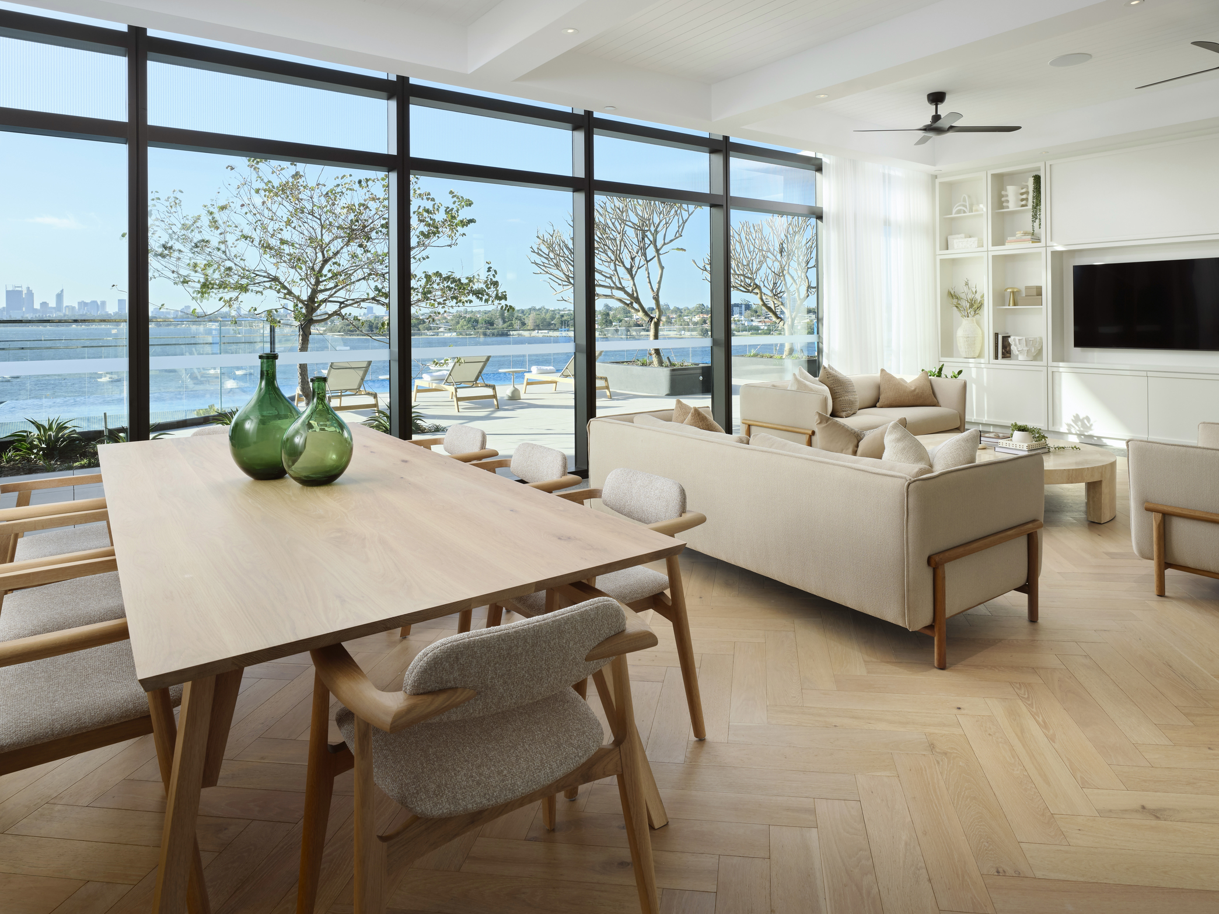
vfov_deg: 59.8
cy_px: 313
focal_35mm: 22
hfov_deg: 76.2
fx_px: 775
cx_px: 661
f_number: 10
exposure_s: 1/20
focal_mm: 20
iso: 400
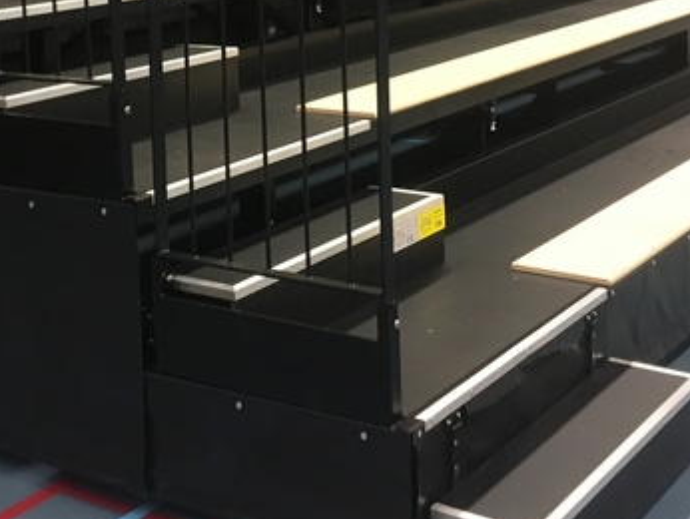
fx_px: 1336
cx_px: 281
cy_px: -2
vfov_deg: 21.2
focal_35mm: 67
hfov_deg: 28.9
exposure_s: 1/33
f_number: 2.2
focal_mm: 4.15
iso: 200
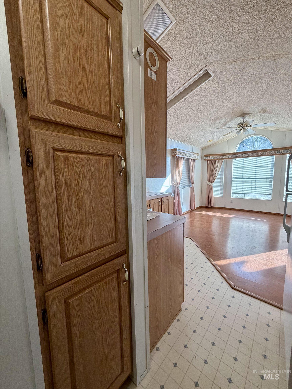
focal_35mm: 14
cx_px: 146
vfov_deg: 102.1
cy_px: 194
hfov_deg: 85.7
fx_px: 157
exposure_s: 1/120
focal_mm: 2.22
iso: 160
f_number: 2.2
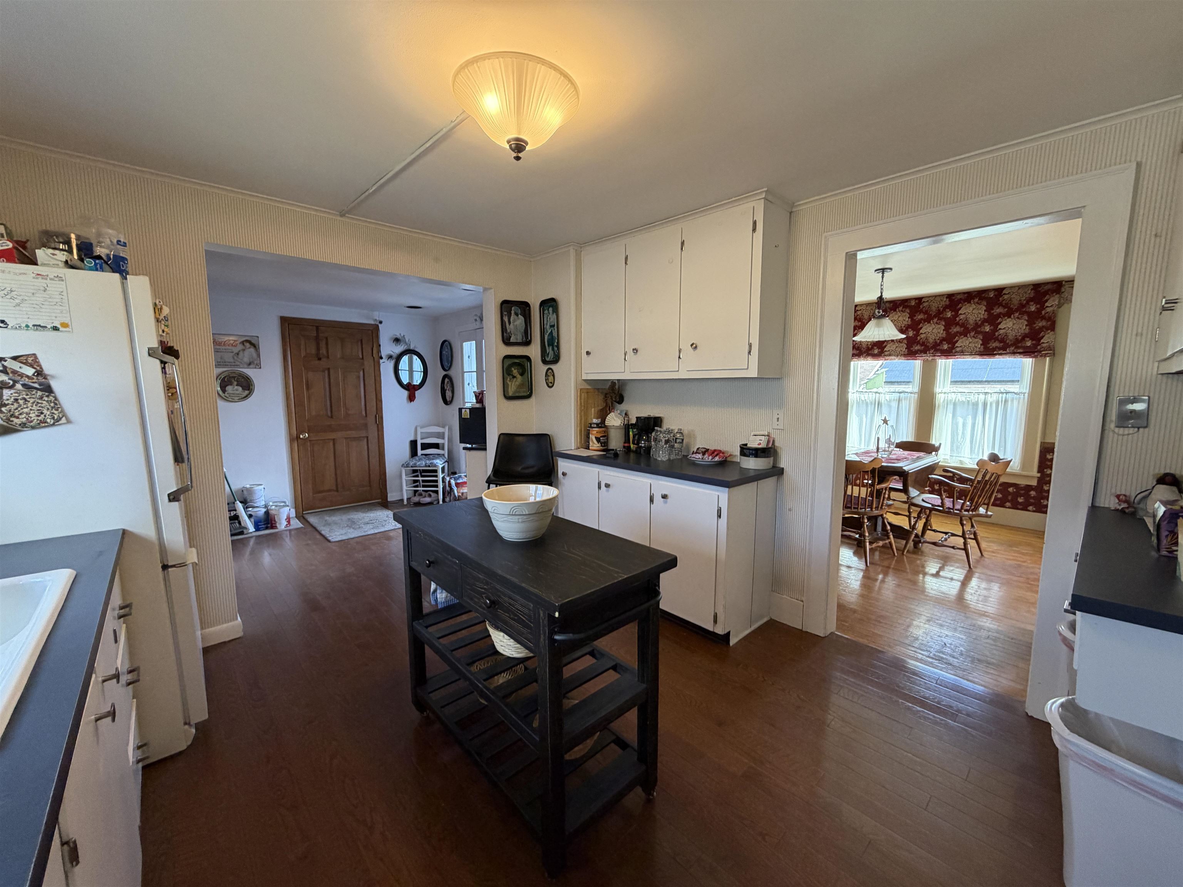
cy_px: 444
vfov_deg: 85.7
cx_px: 592
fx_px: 478
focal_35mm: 14
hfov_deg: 102.1
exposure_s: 1/60
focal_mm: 2.22
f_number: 2.2
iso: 160
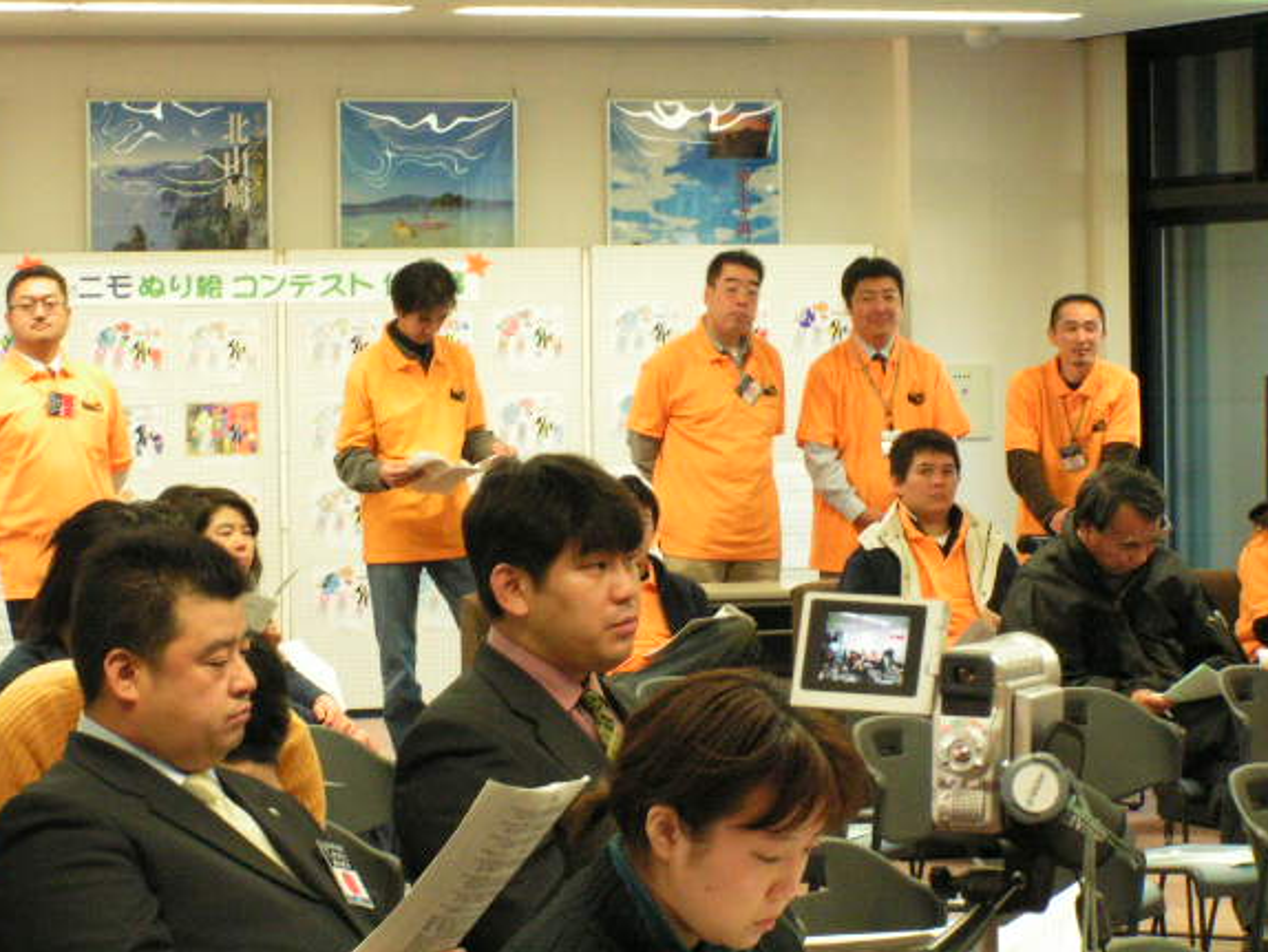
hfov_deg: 15.5
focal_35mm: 127
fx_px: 4654
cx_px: 616
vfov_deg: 11.7
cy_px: 424
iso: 400
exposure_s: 1/13
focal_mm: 17.4
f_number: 8
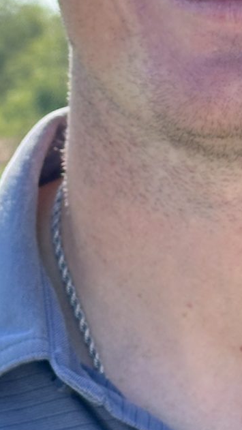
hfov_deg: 5.7
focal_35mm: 212
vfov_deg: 10.1
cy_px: 113
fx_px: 2418
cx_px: 217
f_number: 1.78
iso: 64
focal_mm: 6.86
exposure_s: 1/2160
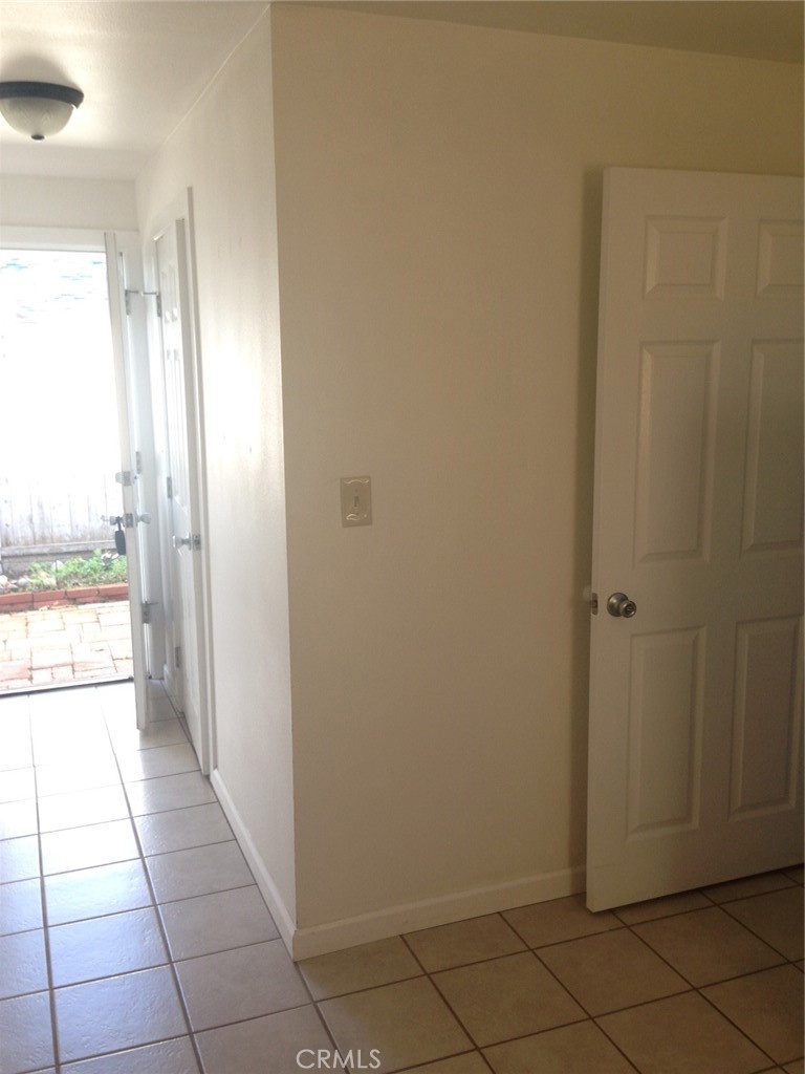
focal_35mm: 33
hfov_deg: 42.9
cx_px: 402
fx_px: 1023
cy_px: 537
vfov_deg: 55.4
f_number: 2.4
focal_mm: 4.12
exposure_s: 1/40
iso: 50
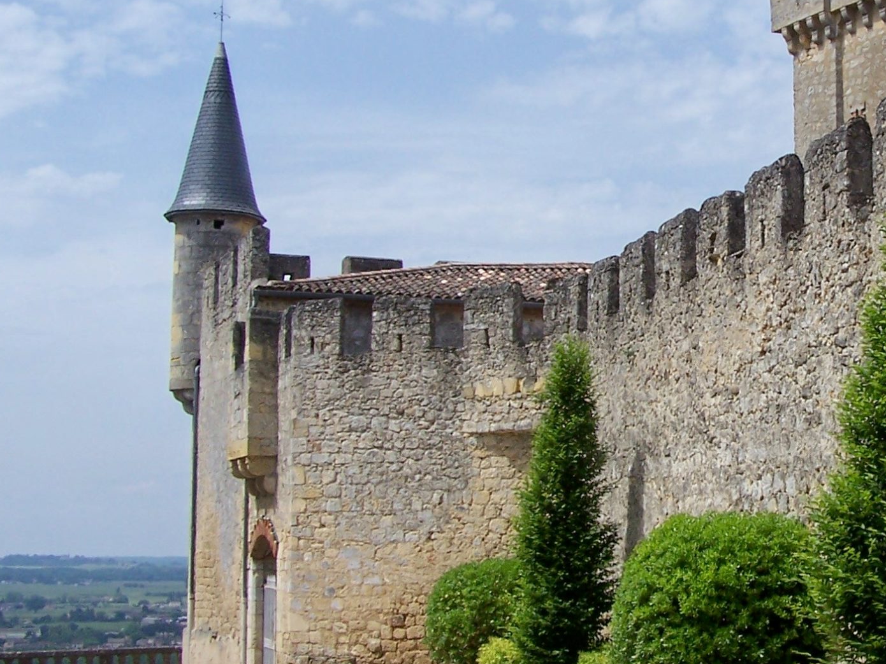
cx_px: 801
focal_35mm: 70
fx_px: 1791
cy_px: 249
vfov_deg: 21.0
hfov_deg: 26.8
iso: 80
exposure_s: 1/500
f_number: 5.6
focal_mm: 6.3
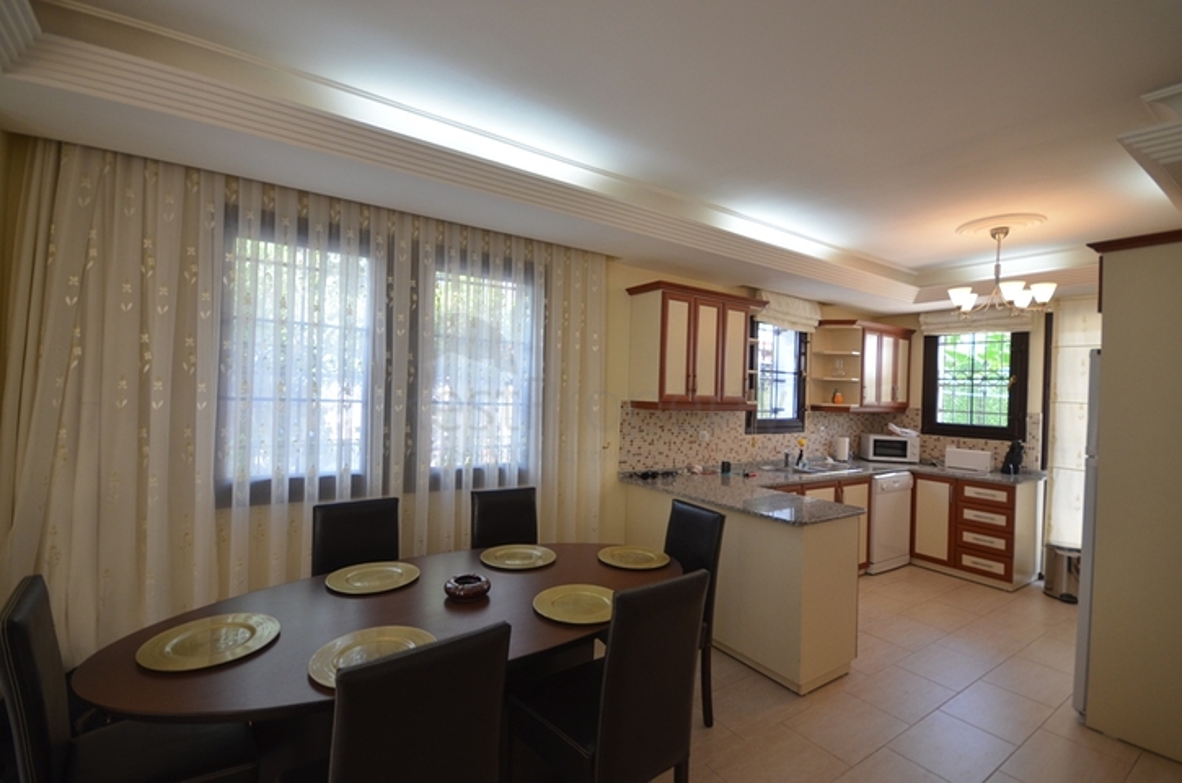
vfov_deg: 77.1
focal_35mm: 15
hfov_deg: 100.5
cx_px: 591
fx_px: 491
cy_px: 392
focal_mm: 10
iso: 400
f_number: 4.5
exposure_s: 1/80
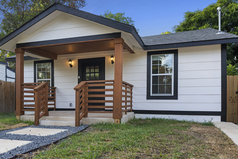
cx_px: 92
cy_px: 78
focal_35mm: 29
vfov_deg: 44.8
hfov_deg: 62.7
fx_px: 193
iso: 125
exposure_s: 1/30
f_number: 8
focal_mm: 20.8
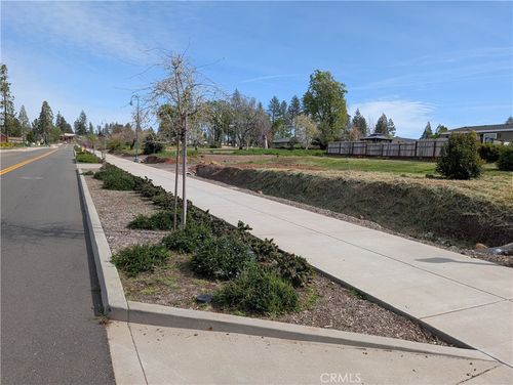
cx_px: 256
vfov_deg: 56.9
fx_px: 356
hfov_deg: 71.5
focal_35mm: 24
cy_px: 192
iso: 22
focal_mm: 6.9
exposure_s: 1/986
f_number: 1.68
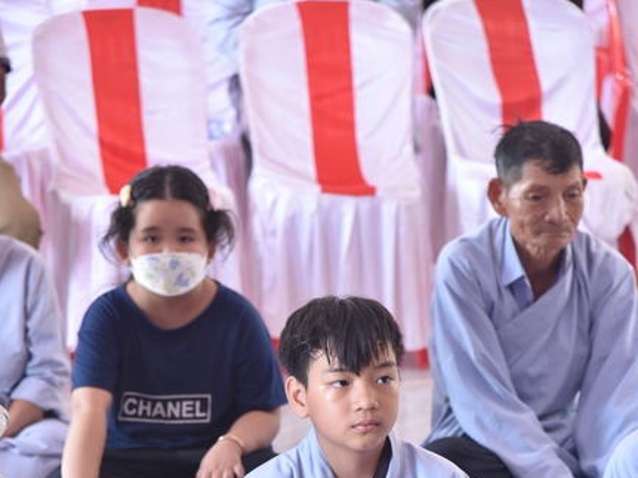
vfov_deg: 8.5
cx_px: 320
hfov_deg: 11.4
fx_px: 3206
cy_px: 479
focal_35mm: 174
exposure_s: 1/125
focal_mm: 120
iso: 1600
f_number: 4.5
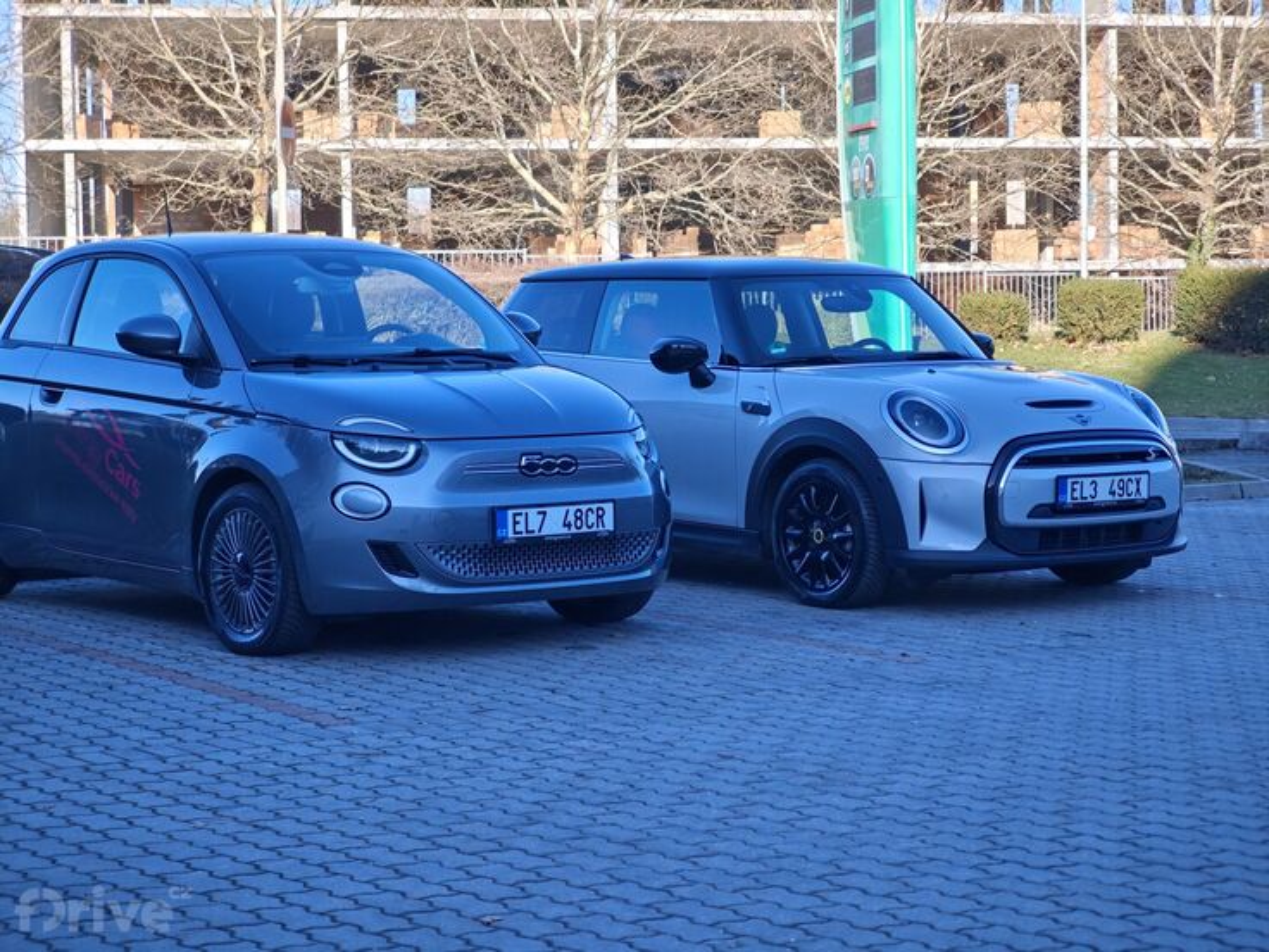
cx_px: 634
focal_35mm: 75
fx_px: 2749
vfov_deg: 19.6
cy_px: 476
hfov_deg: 26.0
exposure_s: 1/1027
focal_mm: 12.28
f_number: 1.8
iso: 50
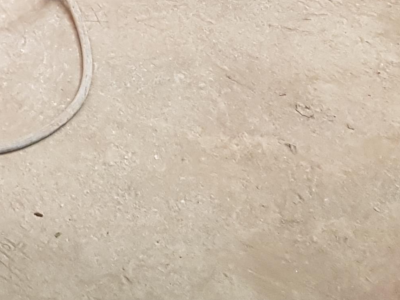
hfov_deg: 16.1
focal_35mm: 105
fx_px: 1214
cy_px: -268
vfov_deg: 12.6
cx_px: -297
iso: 200
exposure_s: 1/50
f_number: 1.7
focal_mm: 4.2
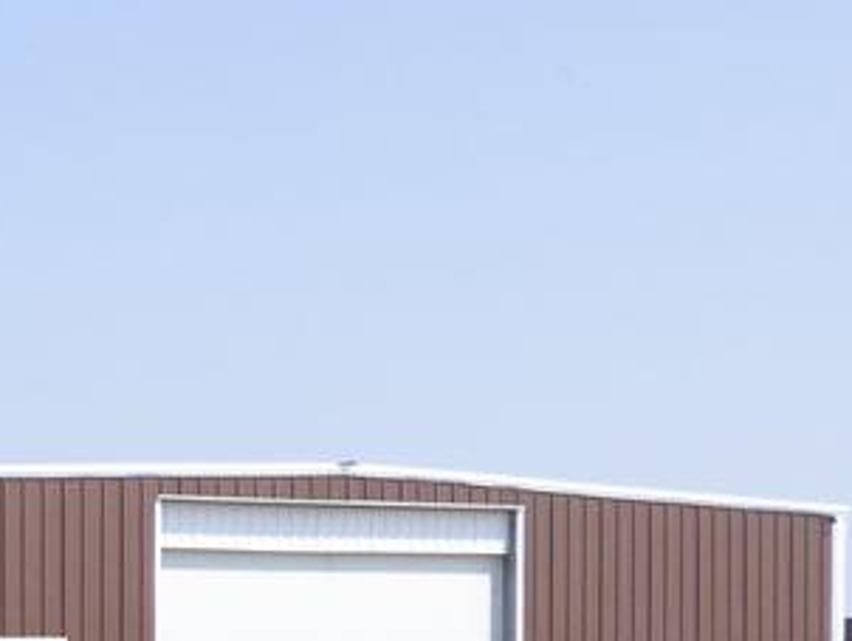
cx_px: -381
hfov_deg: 14.6
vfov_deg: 11.2
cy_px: 969
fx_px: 3128
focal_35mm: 127
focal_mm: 5.29
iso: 100
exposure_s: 1/1000
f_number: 3.3
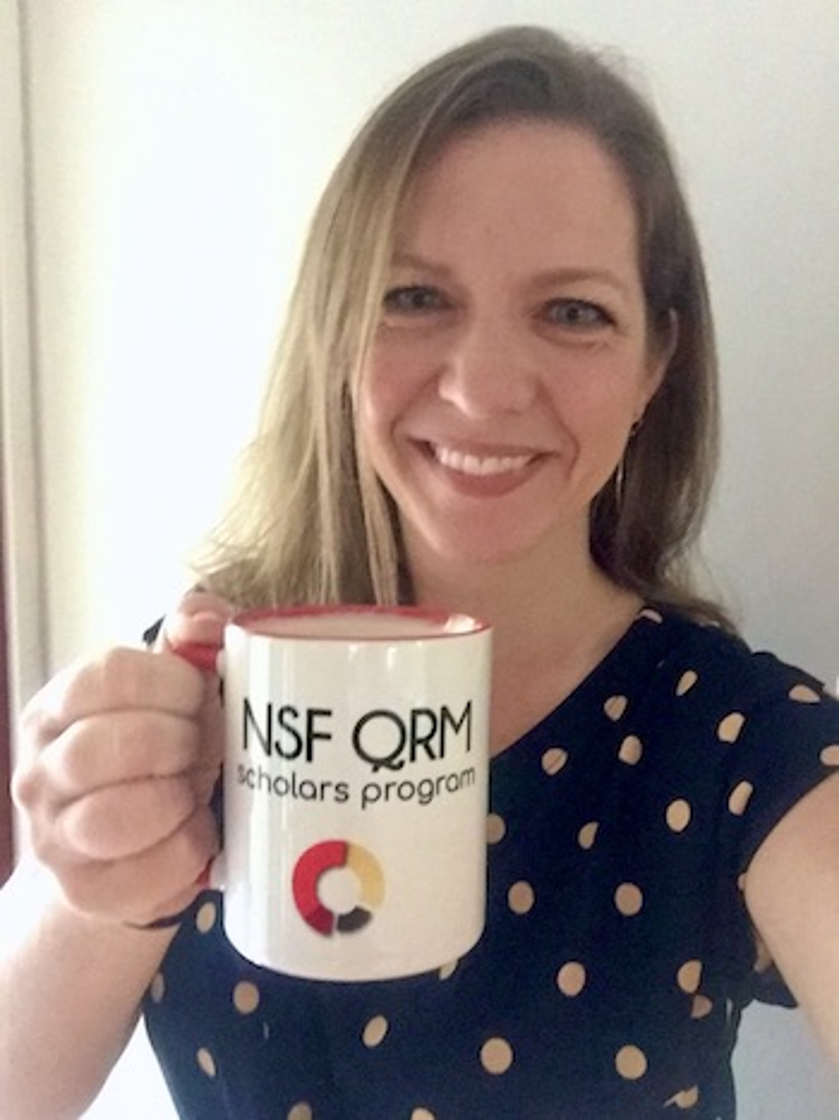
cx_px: 420
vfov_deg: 58.4
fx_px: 1002
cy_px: 560
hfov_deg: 45.4
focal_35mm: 31
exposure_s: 1/15
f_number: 2.2
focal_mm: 2.65
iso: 640
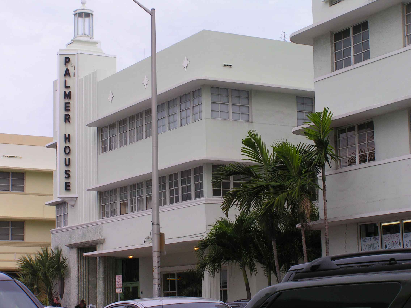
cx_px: 206
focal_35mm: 80
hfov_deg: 24.4
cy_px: 154
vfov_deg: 18.4
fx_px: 950
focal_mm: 13.4
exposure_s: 1/125
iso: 50
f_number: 5.6
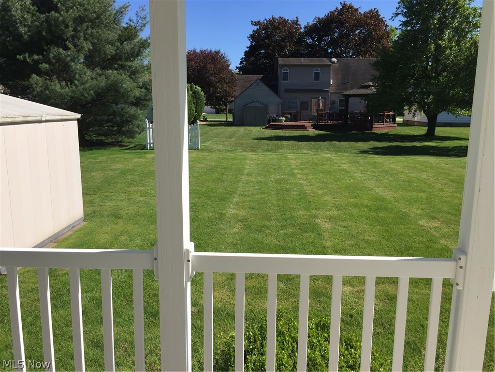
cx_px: 248
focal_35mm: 29
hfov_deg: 61.7
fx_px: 415
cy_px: 186
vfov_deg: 48.2
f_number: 2.2
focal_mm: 4.15
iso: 32
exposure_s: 1/1980
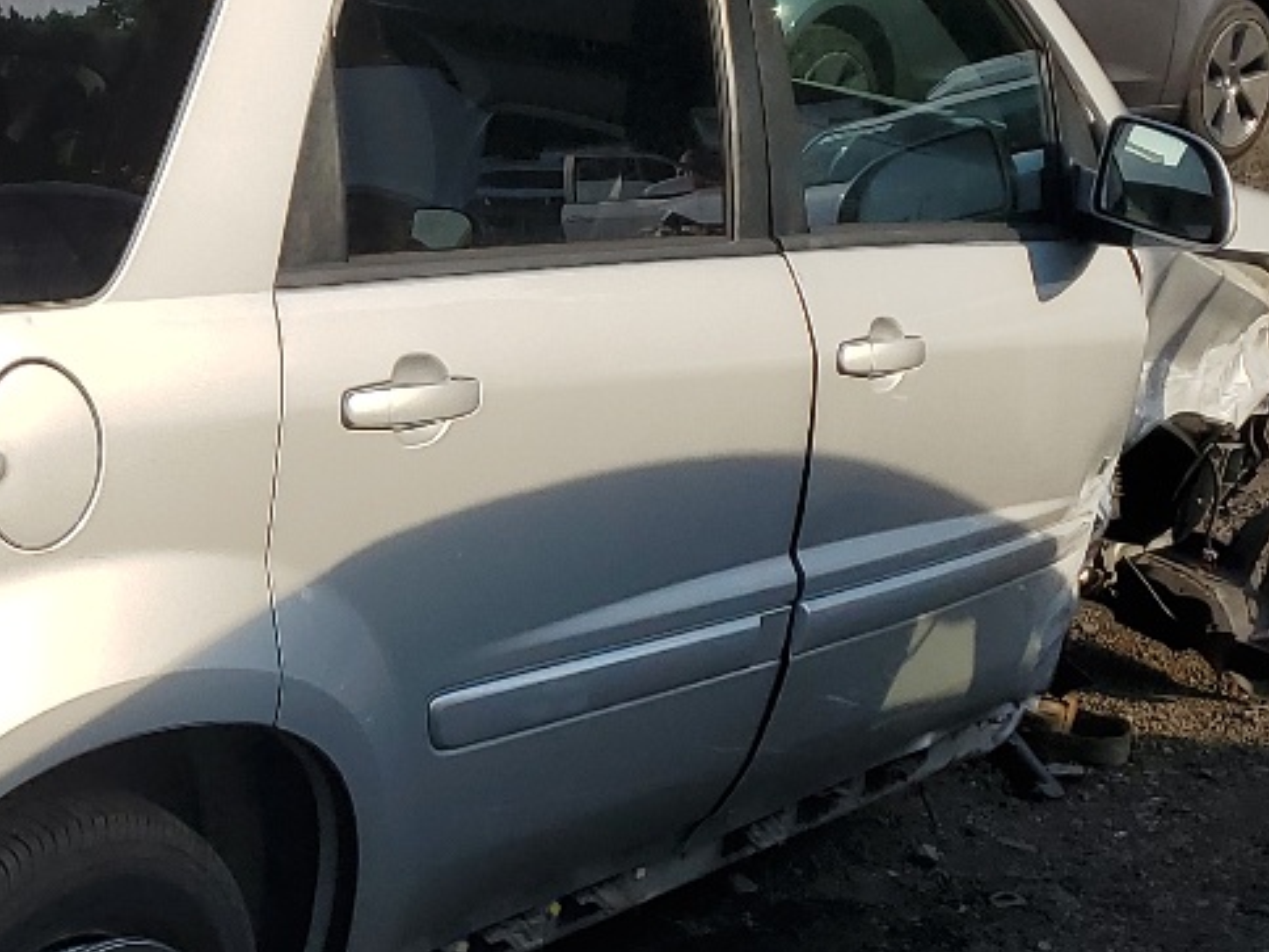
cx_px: -147
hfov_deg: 21.5
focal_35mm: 86
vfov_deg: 17.2
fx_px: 3153
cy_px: 564
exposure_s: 1/3333
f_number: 1.5
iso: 50
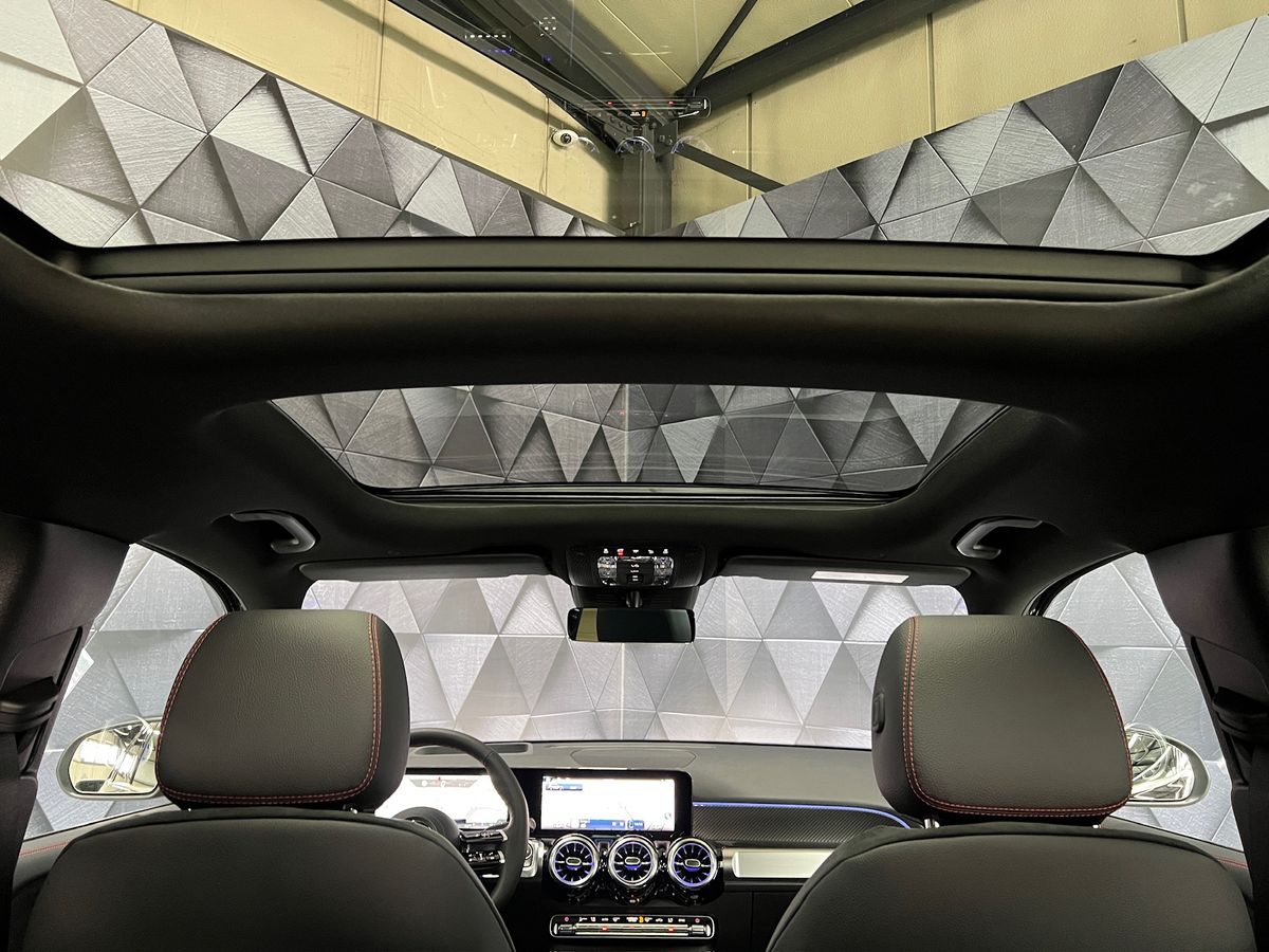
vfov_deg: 53.1
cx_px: 634
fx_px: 953
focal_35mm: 26
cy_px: 476
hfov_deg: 67.3
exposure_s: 1/30
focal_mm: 5.7
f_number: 1.5
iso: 640
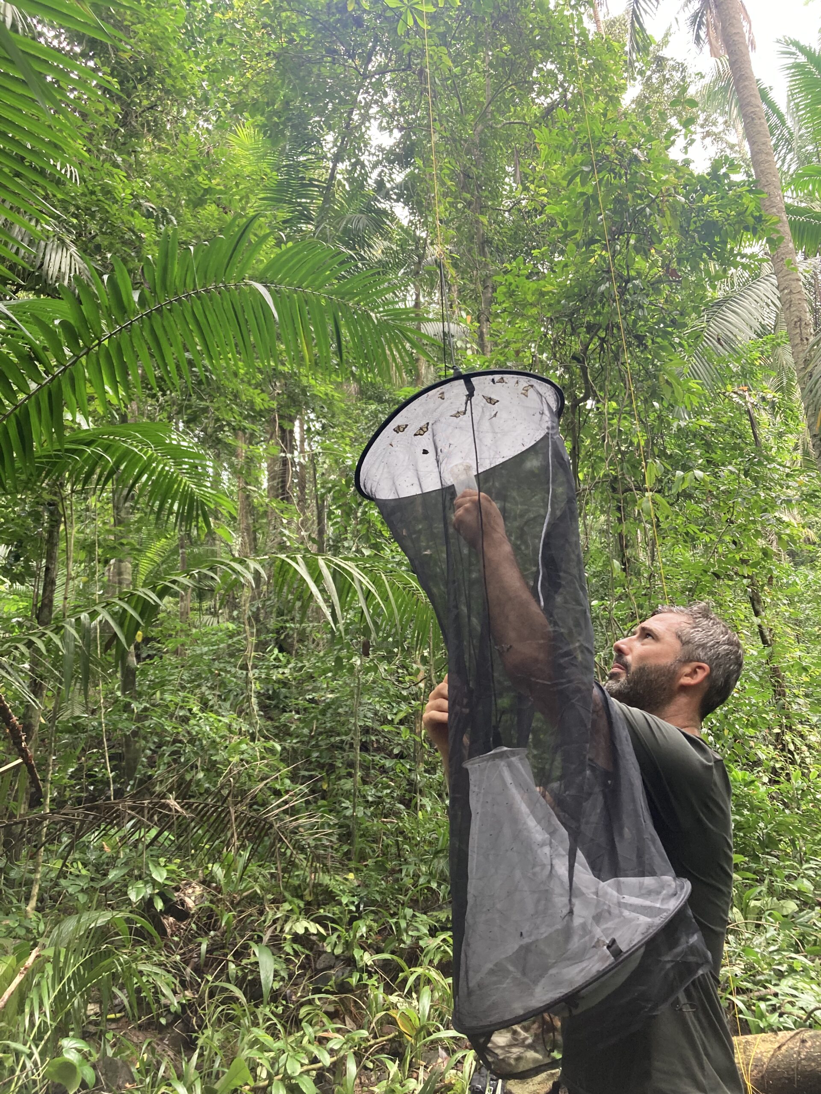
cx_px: 410
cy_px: 547
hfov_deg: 49.7
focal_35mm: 28
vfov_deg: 63.4
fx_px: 885
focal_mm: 3.99
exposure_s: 1/81
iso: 80
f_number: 1.8
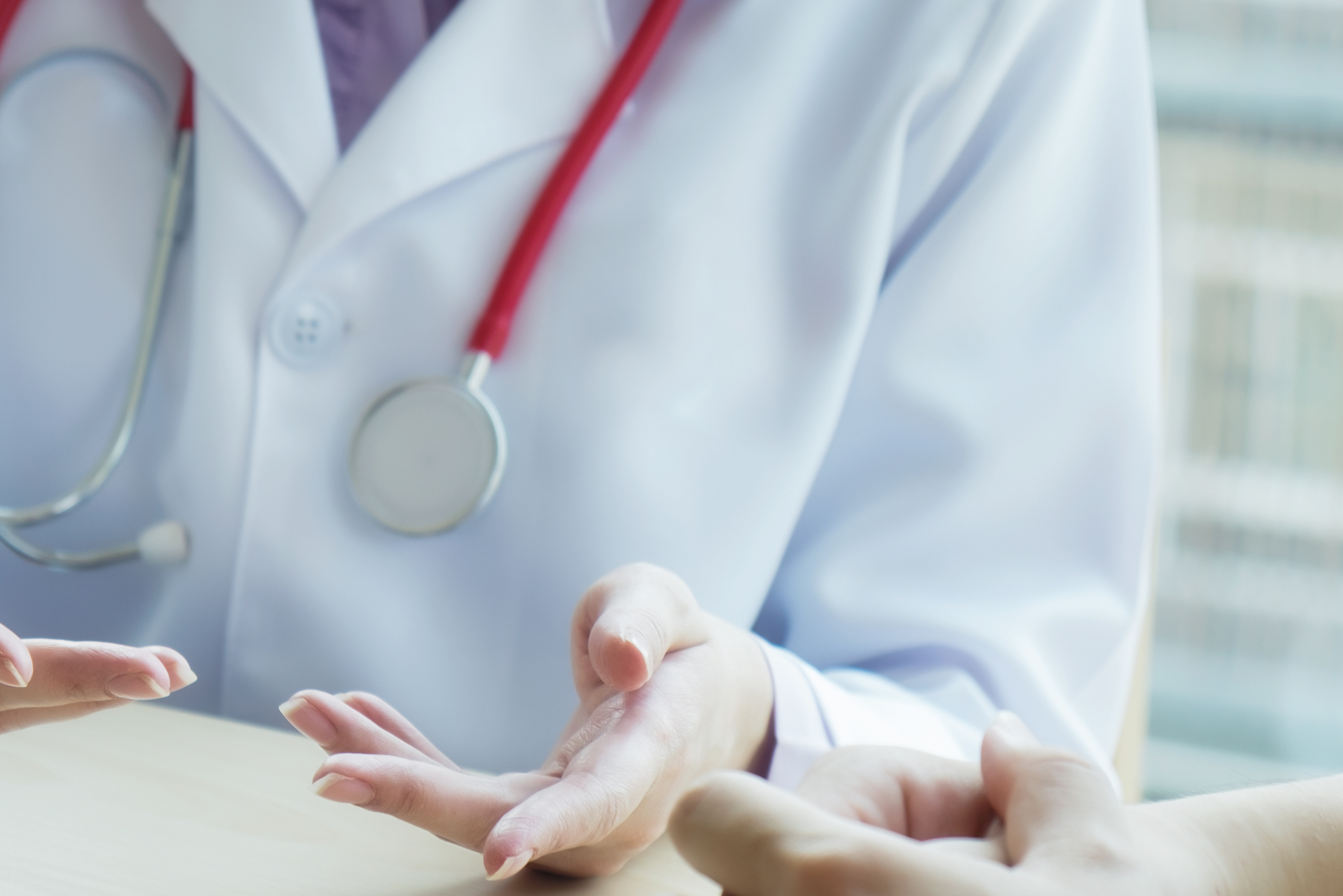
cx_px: 225
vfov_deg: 9.3
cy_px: 703
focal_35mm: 147
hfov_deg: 13.9
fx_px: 5484
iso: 200
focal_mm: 55
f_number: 4
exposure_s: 1/60
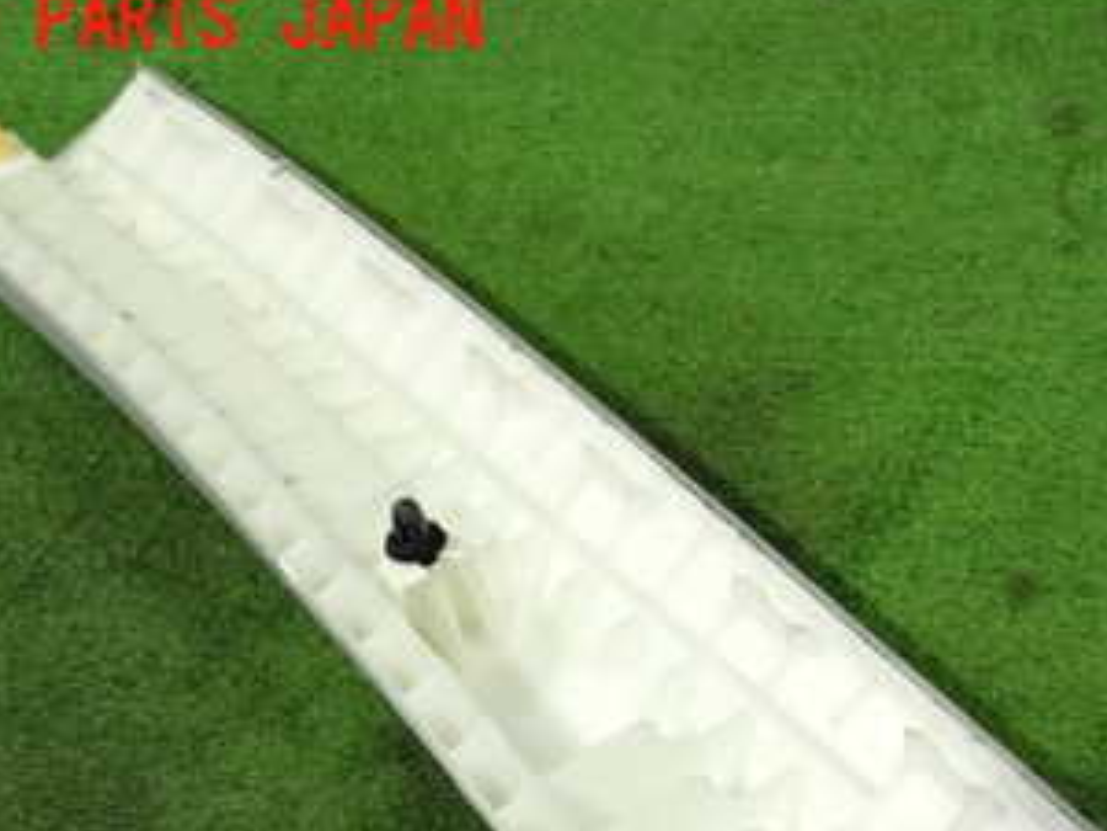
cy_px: 809
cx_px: 919
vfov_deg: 17.6
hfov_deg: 23.4
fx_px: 2622
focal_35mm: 82
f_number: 2.8
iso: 1250
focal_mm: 7.31
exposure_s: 1/125
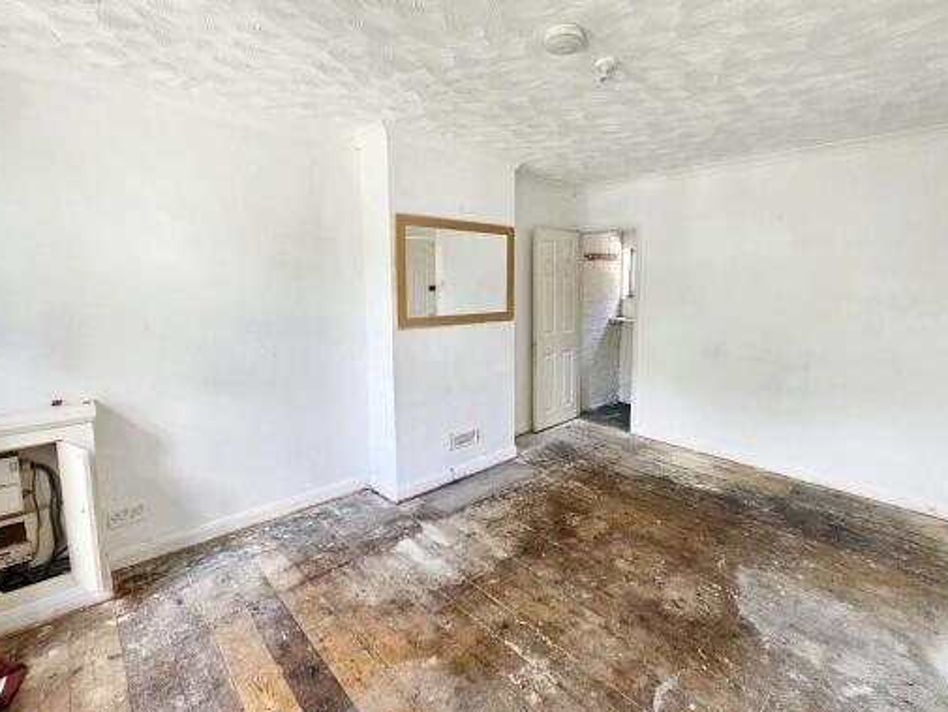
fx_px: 411
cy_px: 335
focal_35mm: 15
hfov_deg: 97.8
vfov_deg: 81.7
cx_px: 523
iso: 125
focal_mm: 2.2
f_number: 2.2
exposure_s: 1/50
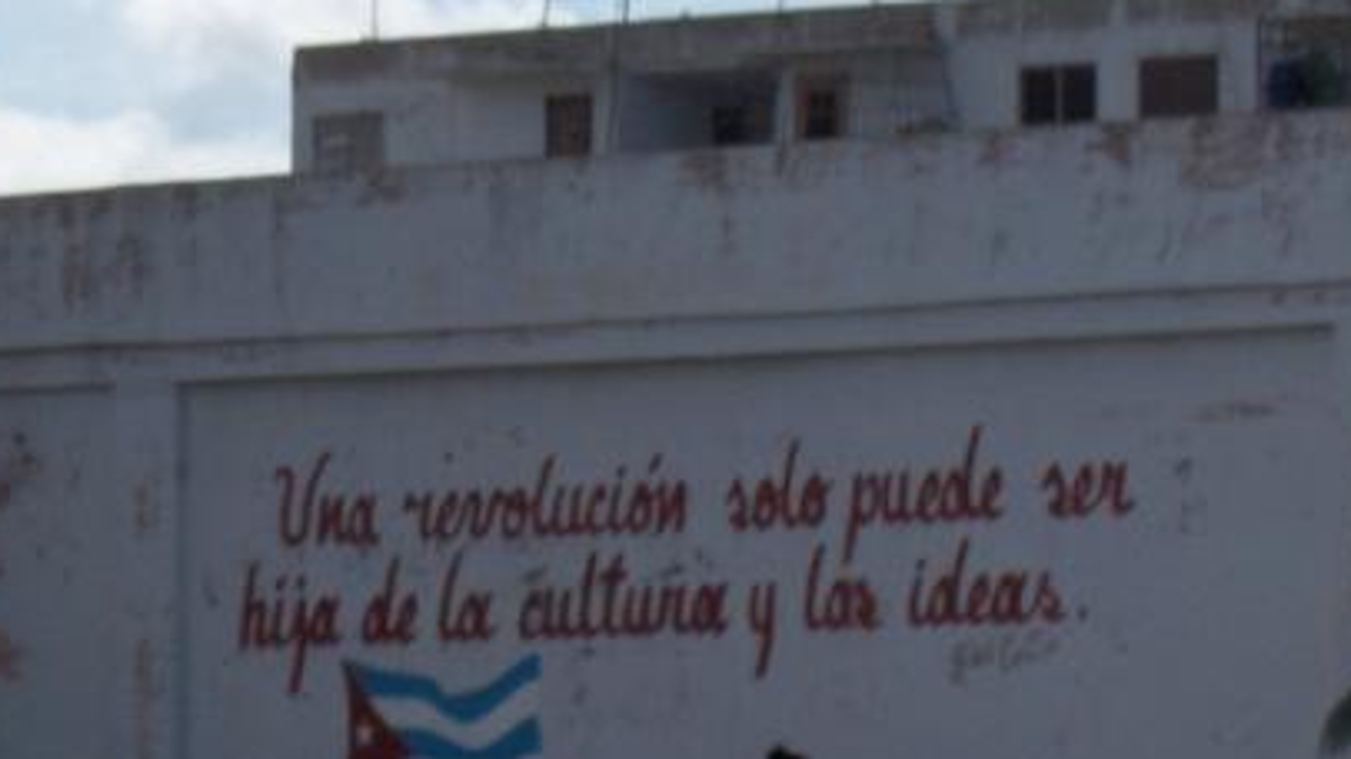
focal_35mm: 201
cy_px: 639
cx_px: 755
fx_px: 7198
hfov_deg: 10.7
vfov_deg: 6.0
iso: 100
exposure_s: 1/474
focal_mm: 24
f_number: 8.4
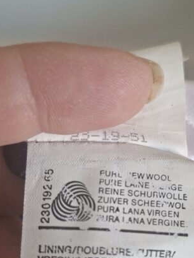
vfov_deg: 41.1
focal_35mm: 45
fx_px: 336
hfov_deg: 32.0
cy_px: 185
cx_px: 125
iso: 320
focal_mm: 5.54
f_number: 1.8
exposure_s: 1/30
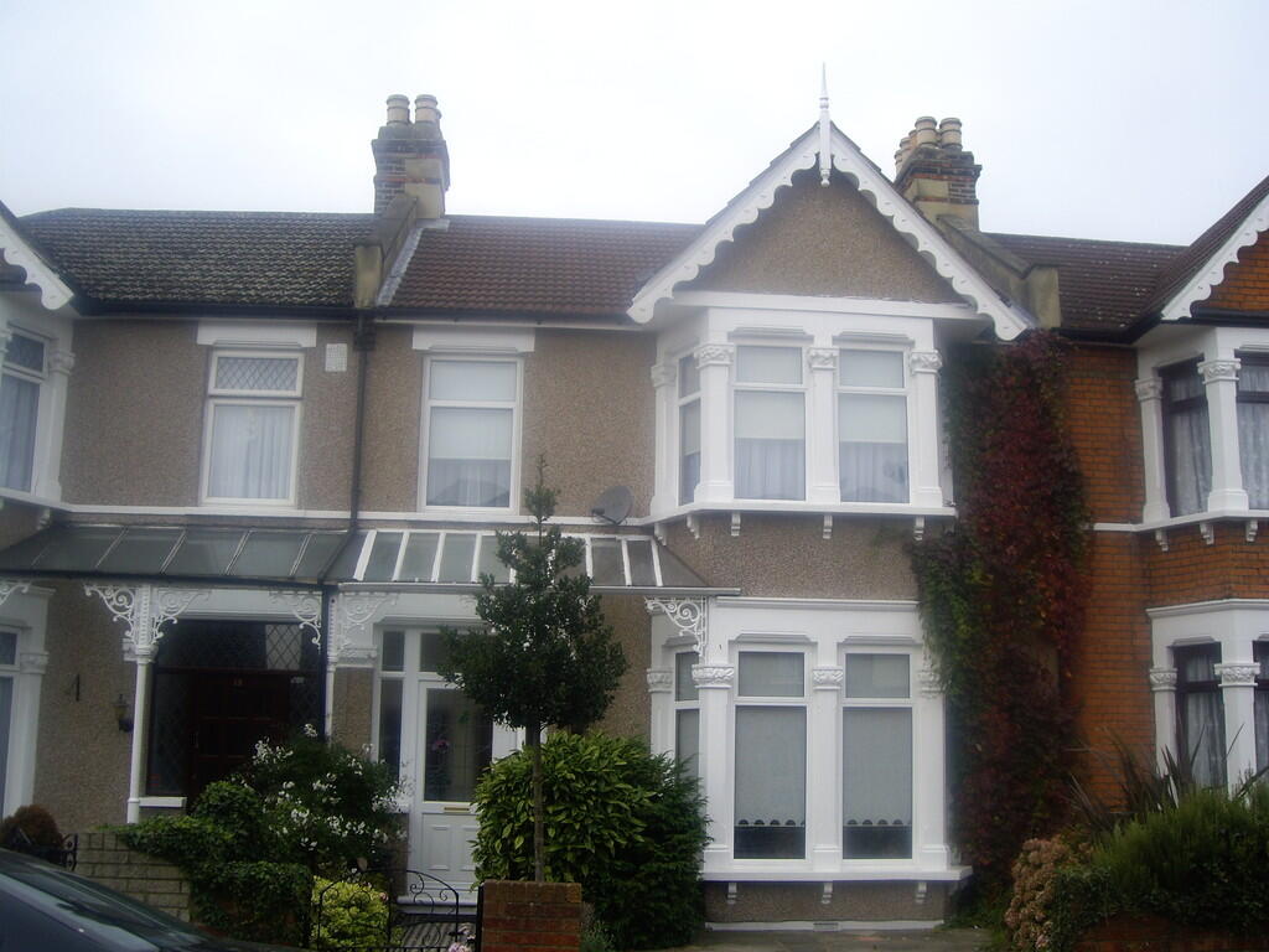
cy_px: 476
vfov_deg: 37.7
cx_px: 634
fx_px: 1393
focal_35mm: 38
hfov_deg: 49.0
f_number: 4.3
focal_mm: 6.2
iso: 50
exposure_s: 1/100
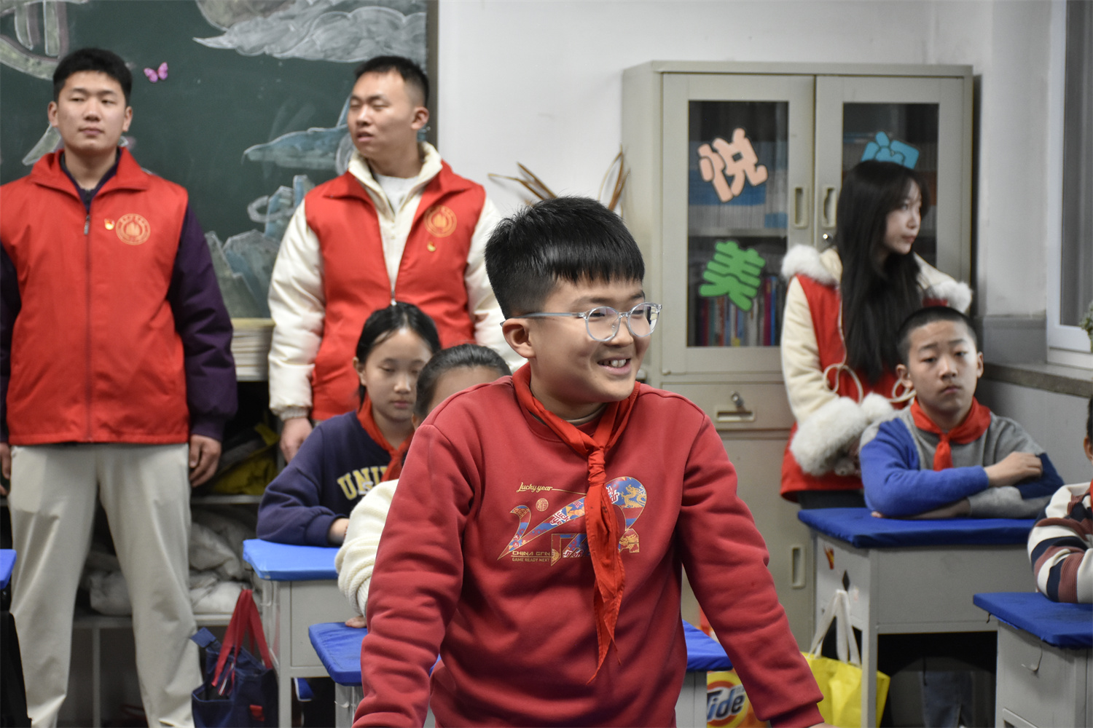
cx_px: 546
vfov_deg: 18.2
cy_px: 364
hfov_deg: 27.0
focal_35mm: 75
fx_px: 2277
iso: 1600
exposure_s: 1/100
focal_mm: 50
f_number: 4.8
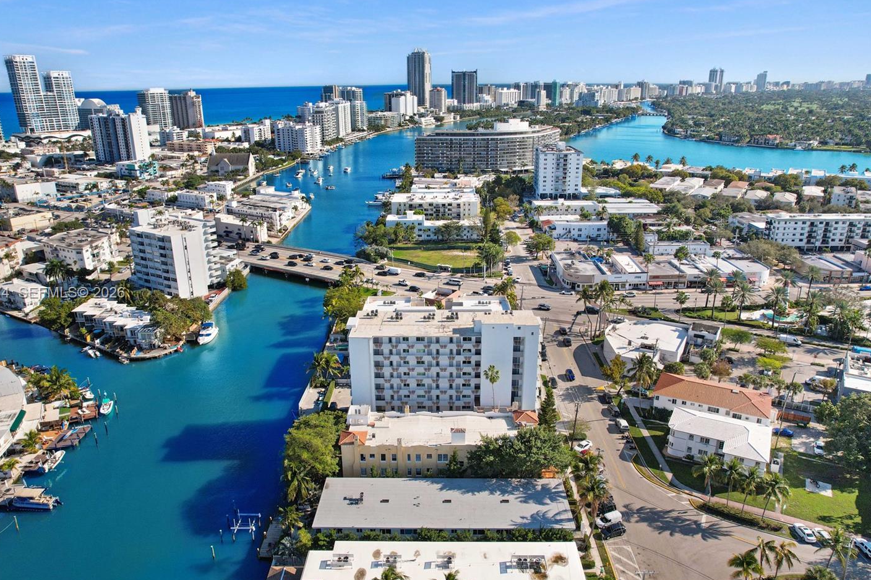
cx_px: 427
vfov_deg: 51.3
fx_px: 605
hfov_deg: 71.5
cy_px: 294
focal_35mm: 25
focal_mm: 8.38
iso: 110
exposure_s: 1/640
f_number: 2.8
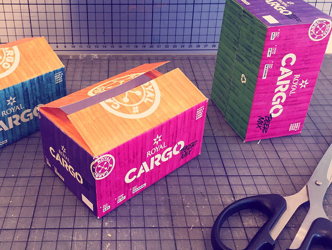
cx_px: 126
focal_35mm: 40
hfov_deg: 46.4
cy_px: 85
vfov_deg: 35.6
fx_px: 384
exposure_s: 1/30
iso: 32
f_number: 2.2
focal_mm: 4.15
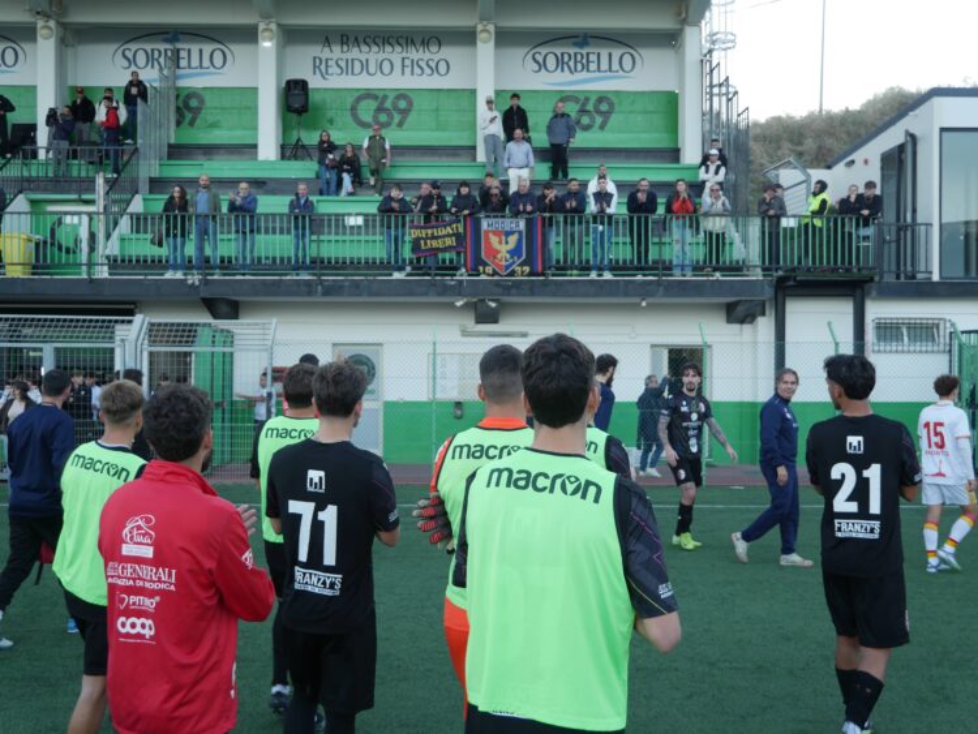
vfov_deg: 39.7
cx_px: 489
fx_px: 1017
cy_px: 367
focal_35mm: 36
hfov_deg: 51.3
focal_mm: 18
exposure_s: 1/80
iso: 200
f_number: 3.9
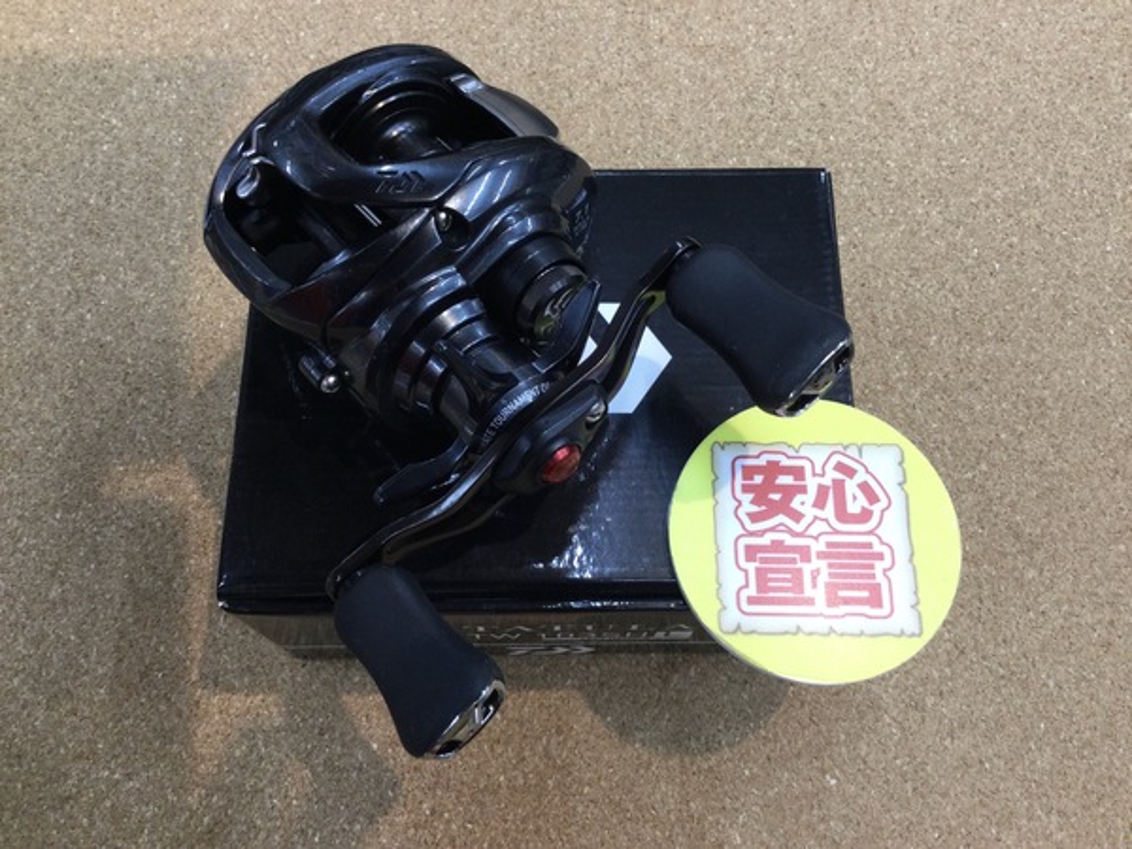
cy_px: 424
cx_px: 566
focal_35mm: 31
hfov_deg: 58.4
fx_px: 1014
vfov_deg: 45.4
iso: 50
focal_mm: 3.3
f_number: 2.4
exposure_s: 1/30
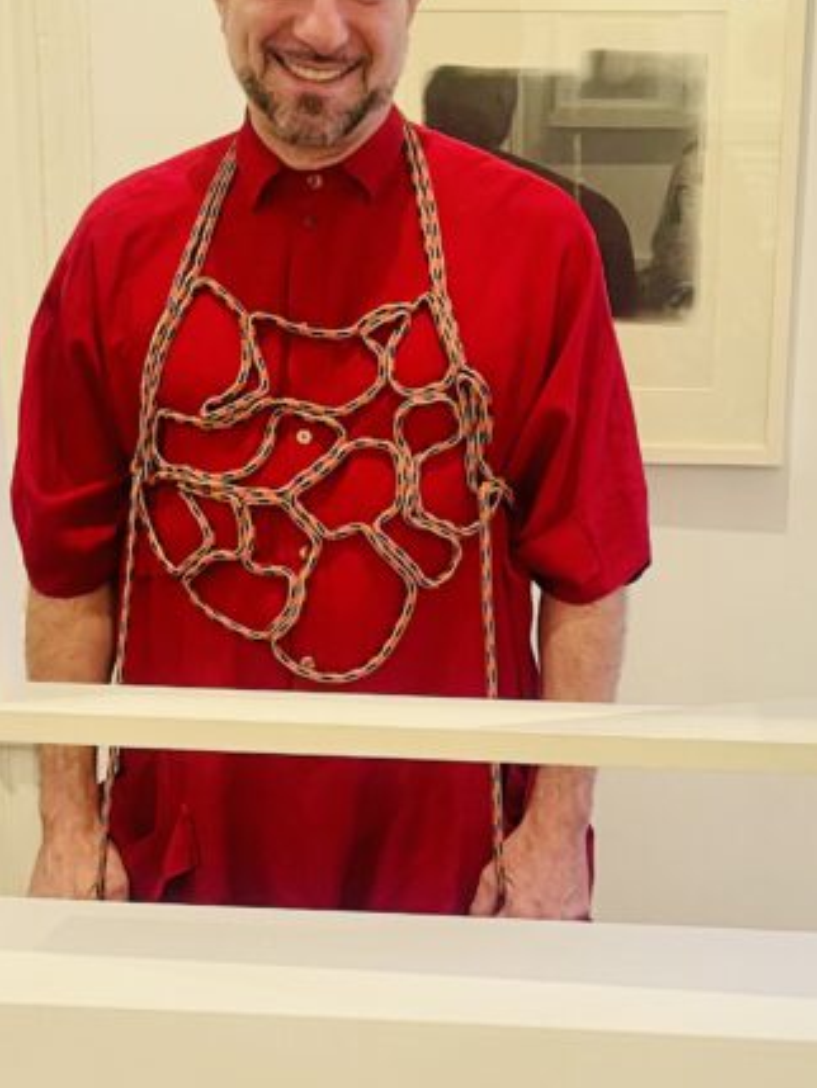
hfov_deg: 23.6
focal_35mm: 62
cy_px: 743
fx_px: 1950
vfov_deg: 30.9
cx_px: 520
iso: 250
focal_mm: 5.1
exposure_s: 1/60
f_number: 1.6
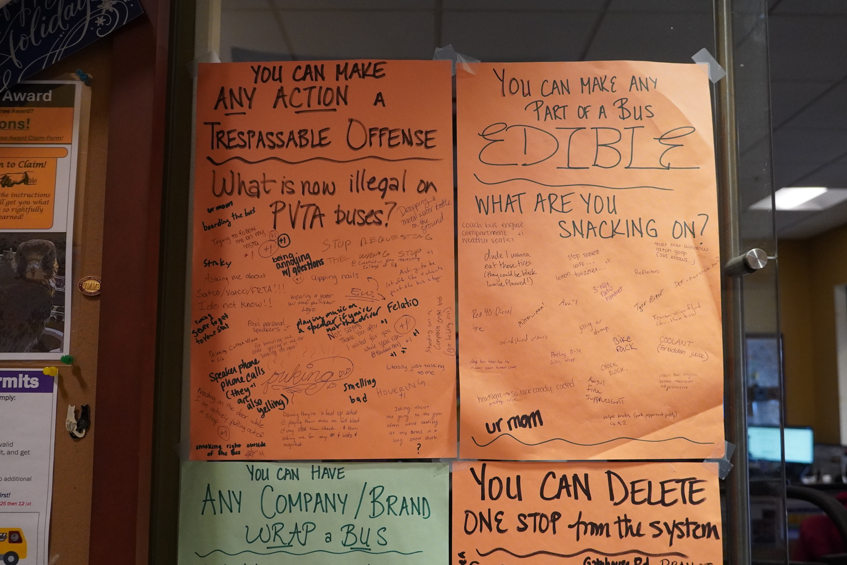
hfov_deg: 58.7
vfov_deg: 41.1
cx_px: 430
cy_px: 315
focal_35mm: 32
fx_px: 753
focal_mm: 18
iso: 1600
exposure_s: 1/160
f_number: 3.5
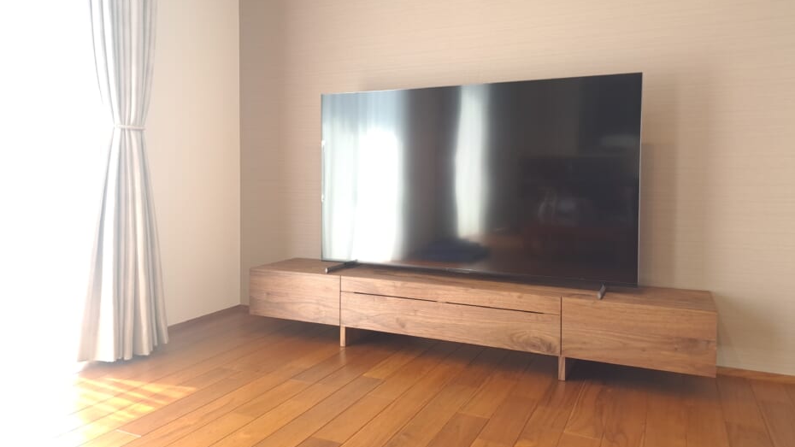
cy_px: 207
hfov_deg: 69.9
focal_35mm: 27
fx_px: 569
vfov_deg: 42.9
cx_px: 387
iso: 200
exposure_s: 1/45
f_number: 1.8
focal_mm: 5.23
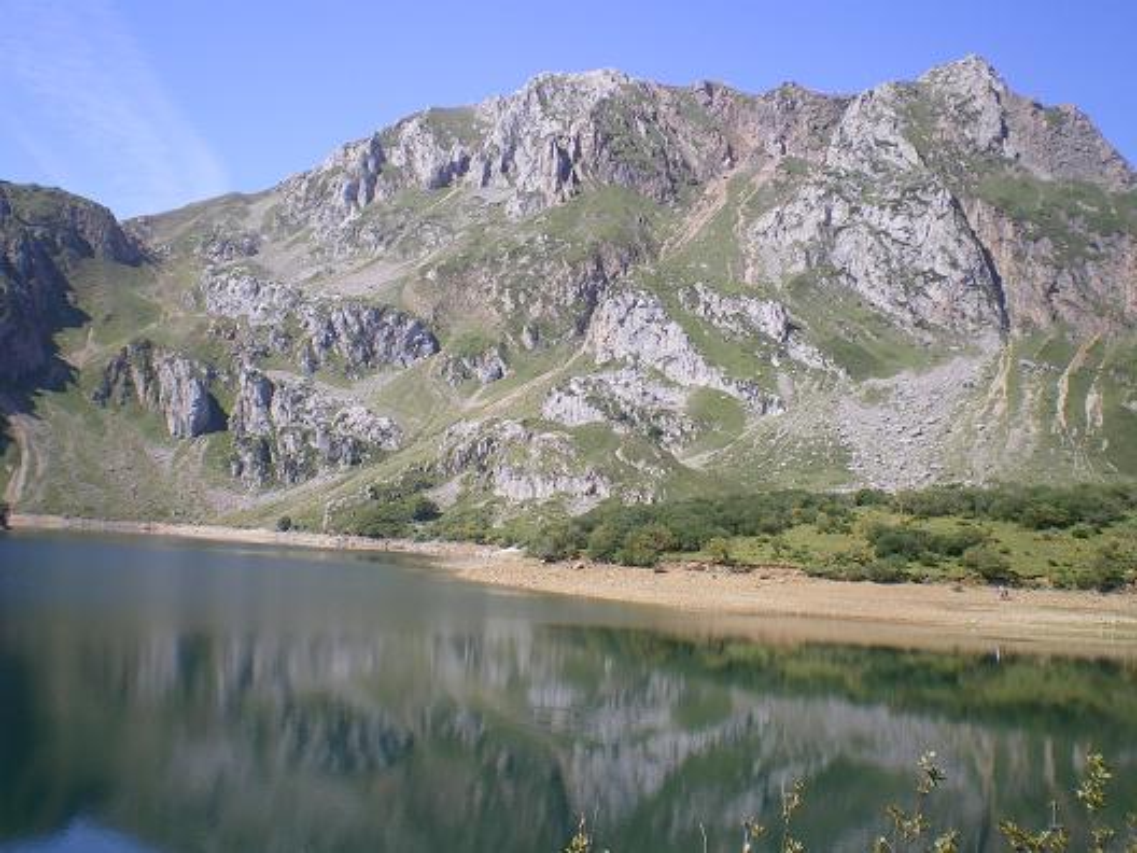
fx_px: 1248
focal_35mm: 38
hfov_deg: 49.0
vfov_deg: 37.7
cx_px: 568
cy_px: 426
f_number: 4.6
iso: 64
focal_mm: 6.3
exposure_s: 1/200
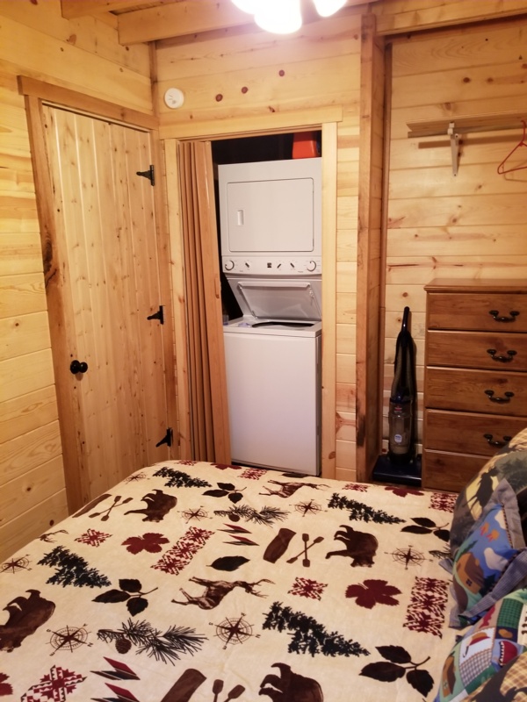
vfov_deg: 67.3
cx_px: 264
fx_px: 528
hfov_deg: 53.1
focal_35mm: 26
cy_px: 351
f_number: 1.7
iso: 250
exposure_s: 1/17
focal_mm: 4.25
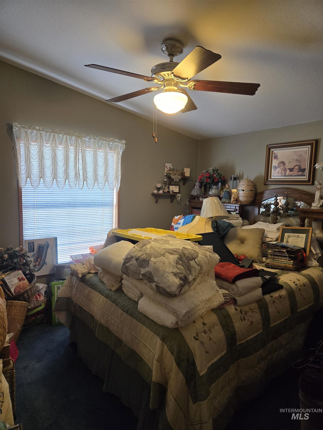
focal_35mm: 23
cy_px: 215
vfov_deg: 73.9
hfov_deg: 58.9
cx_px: 162
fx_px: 286
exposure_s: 1/120
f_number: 1.8
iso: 400
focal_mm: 5.4
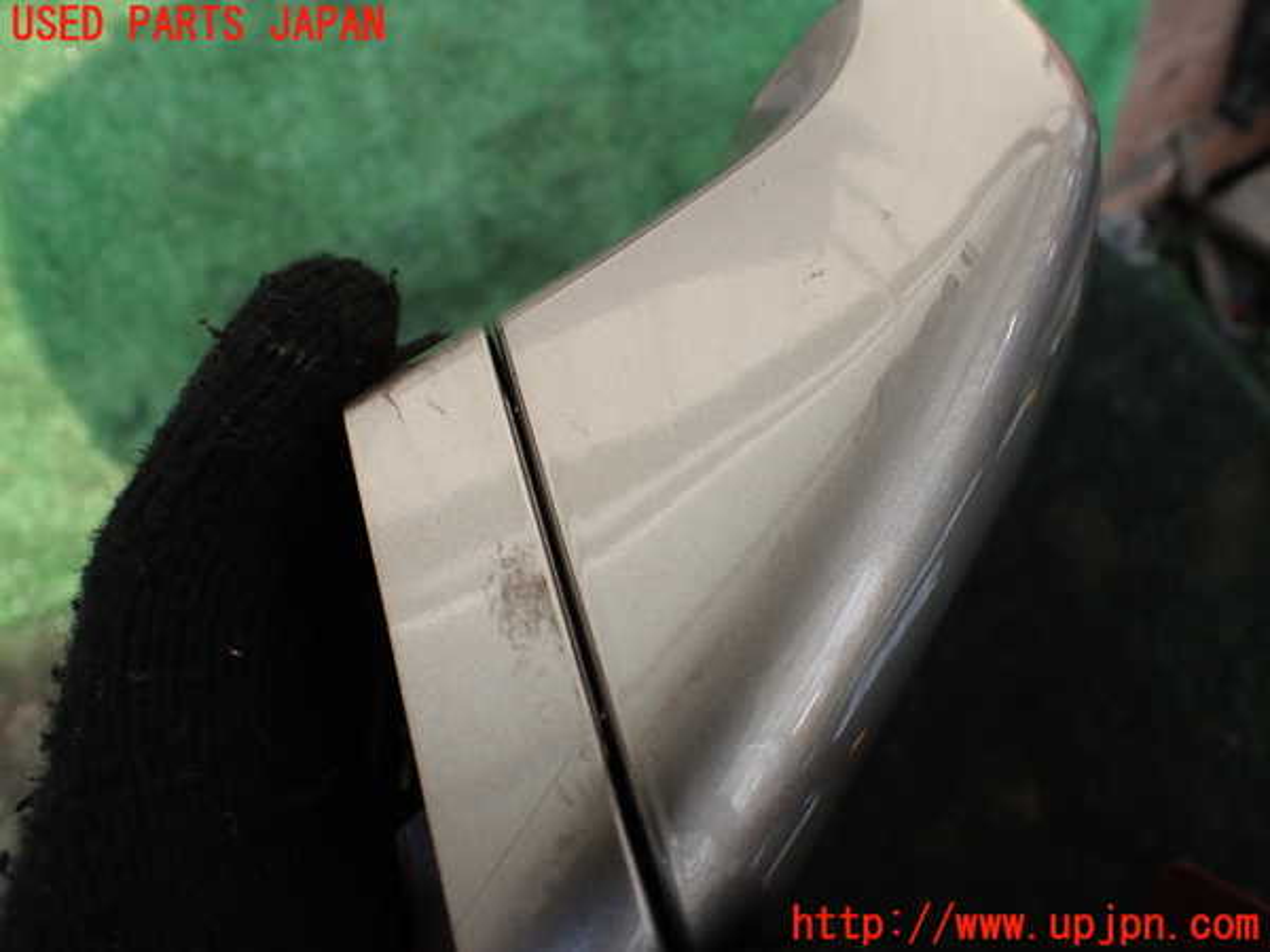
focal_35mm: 30
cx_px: 635
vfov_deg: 46.8
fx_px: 1101
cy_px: 476
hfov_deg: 60.0
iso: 100
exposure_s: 1/200
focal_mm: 5.4
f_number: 2.3
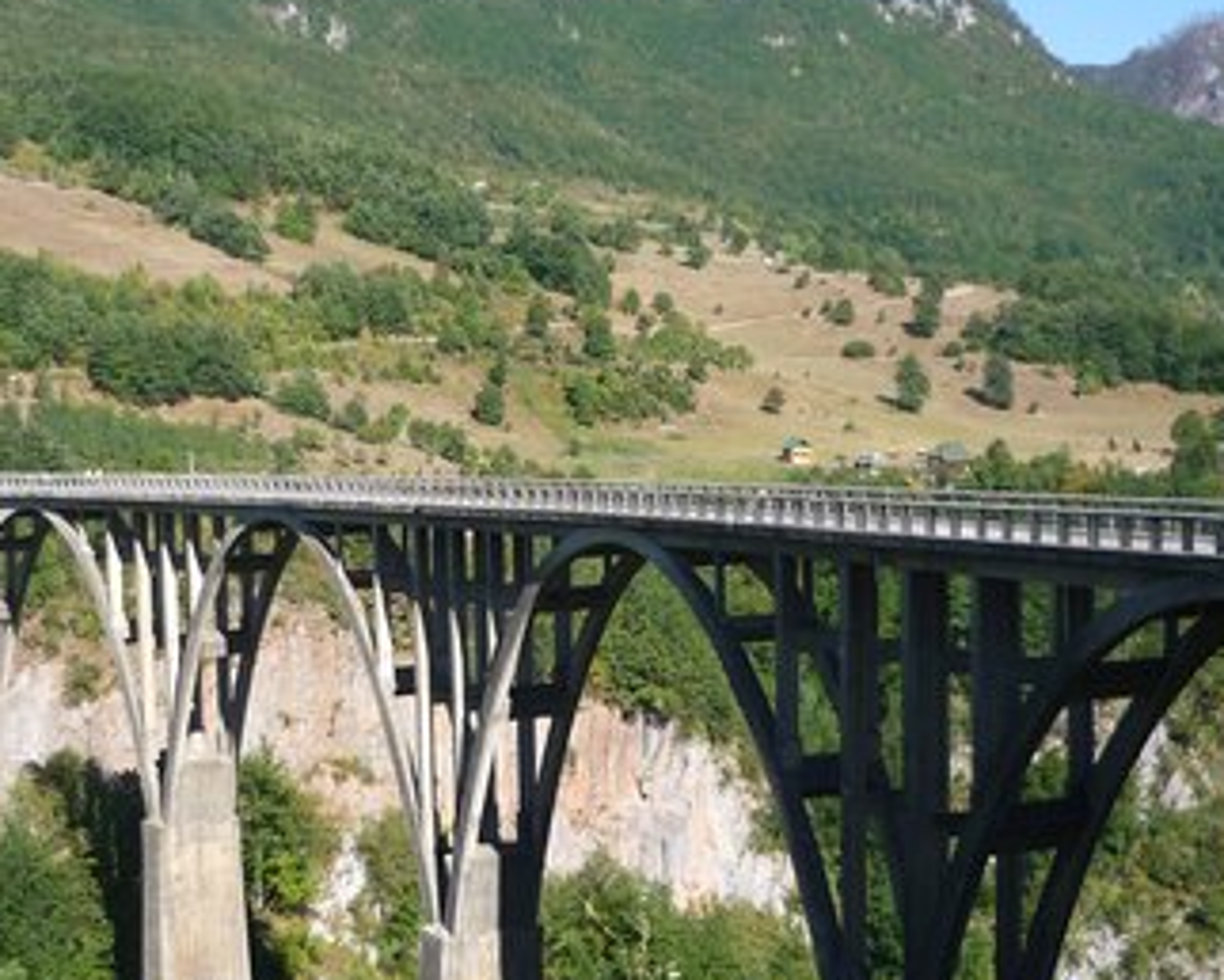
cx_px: 525
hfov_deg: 31.4
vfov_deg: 25.4
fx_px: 2175
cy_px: 555
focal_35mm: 60
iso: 100
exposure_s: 1/1000
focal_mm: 5.5
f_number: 2.8
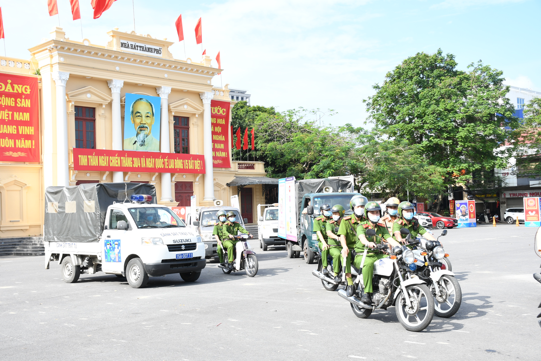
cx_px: 270
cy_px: 180
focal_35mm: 45
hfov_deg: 43.6
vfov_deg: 29.9
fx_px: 676
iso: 125
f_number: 7.1
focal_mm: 30
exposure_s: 1/200
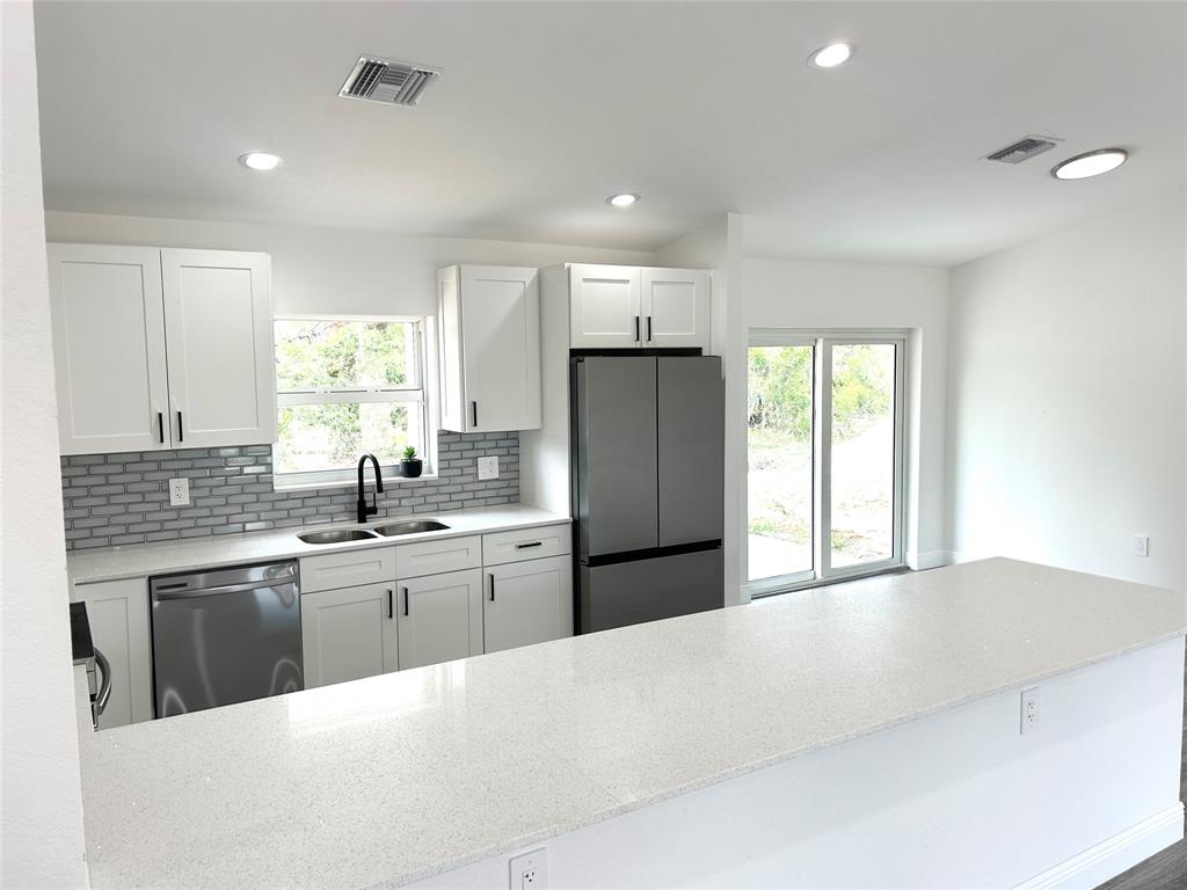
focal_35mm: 26
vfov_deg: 53.1
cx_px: 594
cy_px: 445
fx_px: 892
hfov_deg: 67.3
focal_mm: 5.7
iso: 50
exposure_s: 1/342
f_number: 1.5
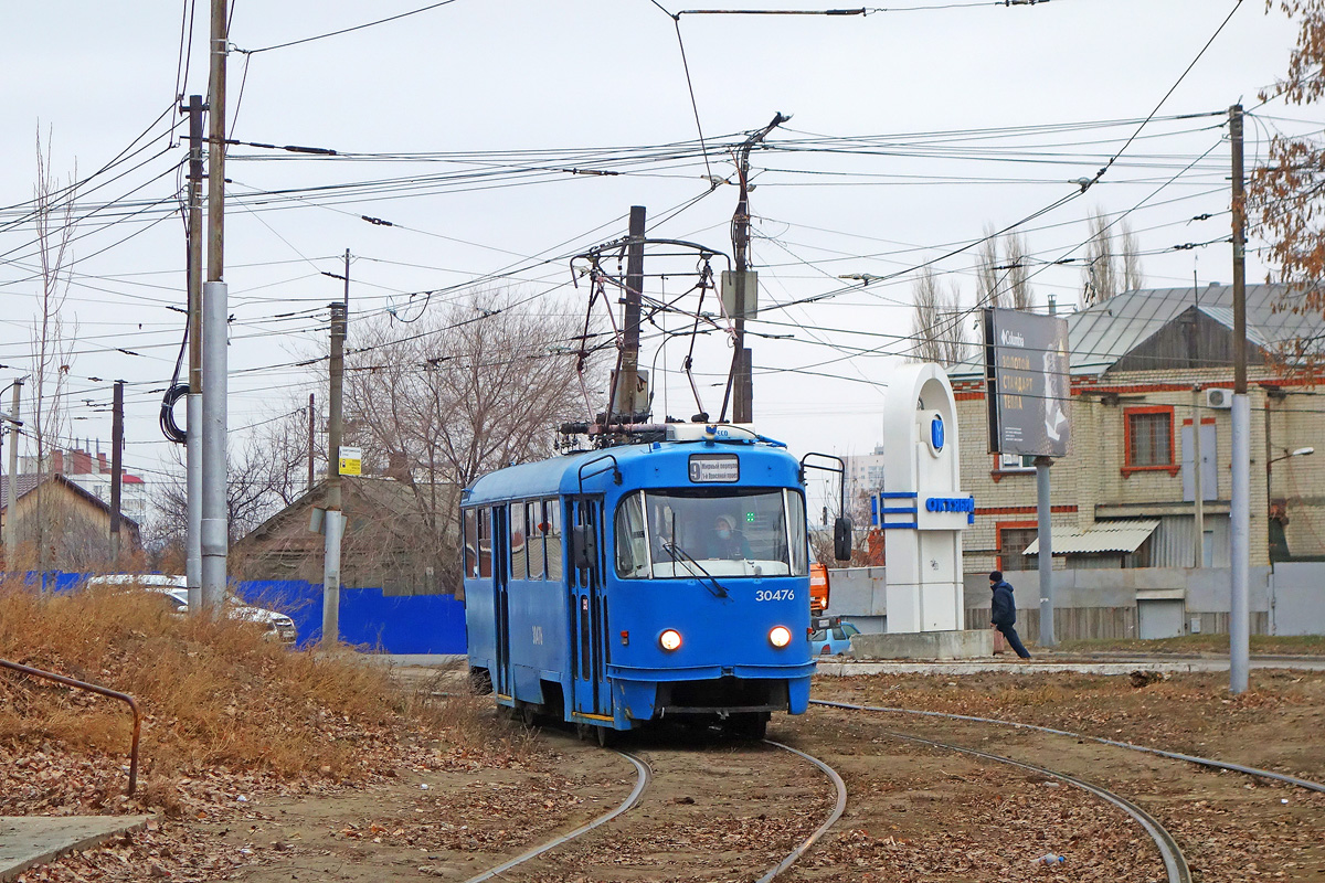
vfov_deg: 15.2
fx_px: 3312
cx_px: 662
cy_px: 442
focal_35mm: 90
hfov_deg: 22.6
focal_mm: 33.56
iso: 400
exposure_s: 1/500
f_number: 4.5
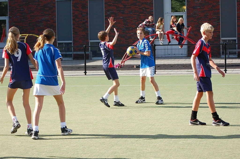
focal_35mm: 82
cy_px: 80
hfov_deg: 24.6
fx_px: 549
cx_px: 120
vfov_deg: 16.5
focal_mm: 55
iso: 360
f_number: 4
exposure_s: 1/1000
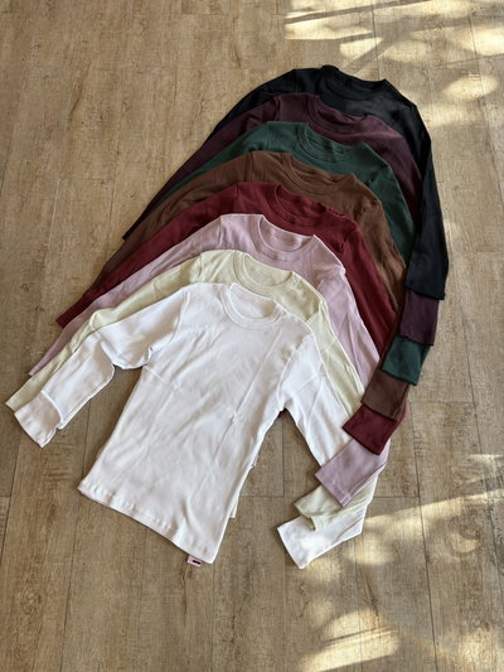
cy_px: 336
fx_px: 505
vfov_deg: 67.3
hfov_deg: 53.1
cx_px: 252
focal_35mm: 26
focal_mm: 5.96
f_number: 1.6
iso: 32
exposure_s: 1/135
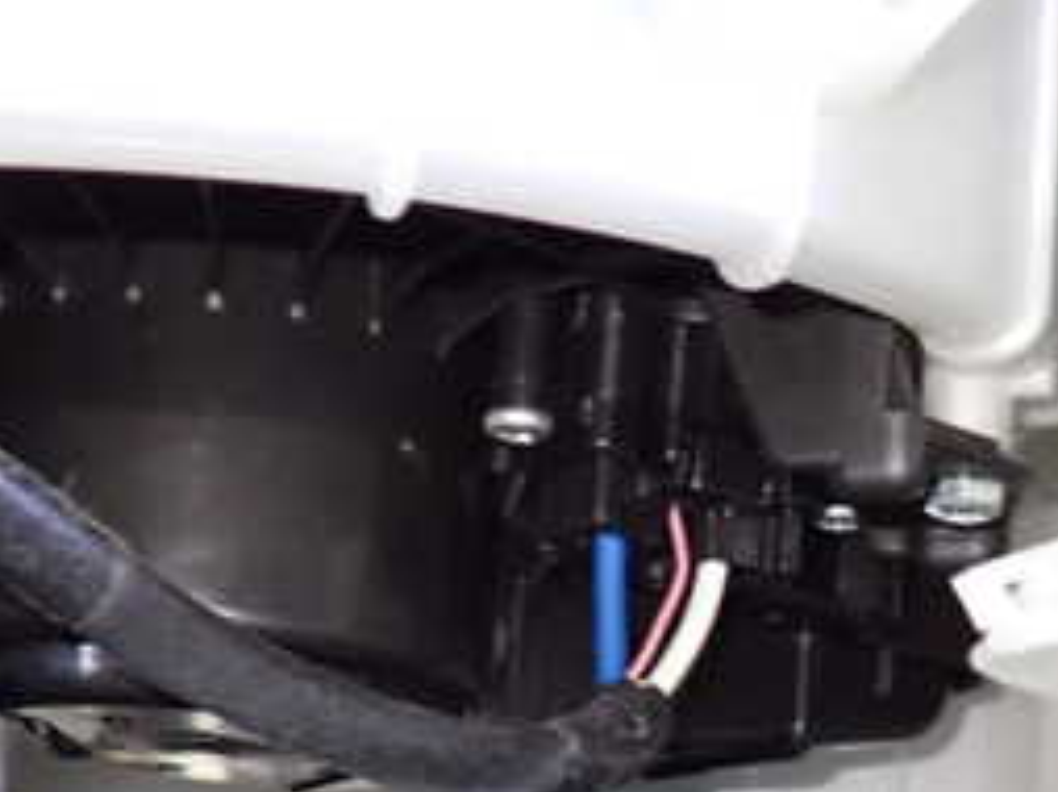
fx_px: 2168
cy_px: 721
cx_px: 508
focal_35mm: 71
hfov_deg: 27.4
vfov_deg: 20.3
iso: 640
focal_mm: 5.4
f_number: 2.3
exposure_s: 1/30
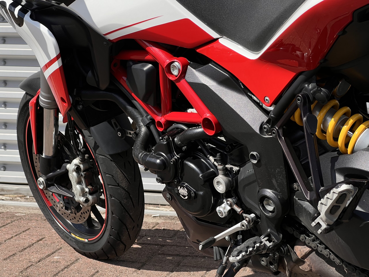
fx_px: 821
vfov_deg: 19.1
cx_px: 184
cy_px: 138
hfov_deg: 25.3
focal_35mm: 77
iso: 32
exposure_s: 1/457
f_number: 2.8
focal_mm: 9
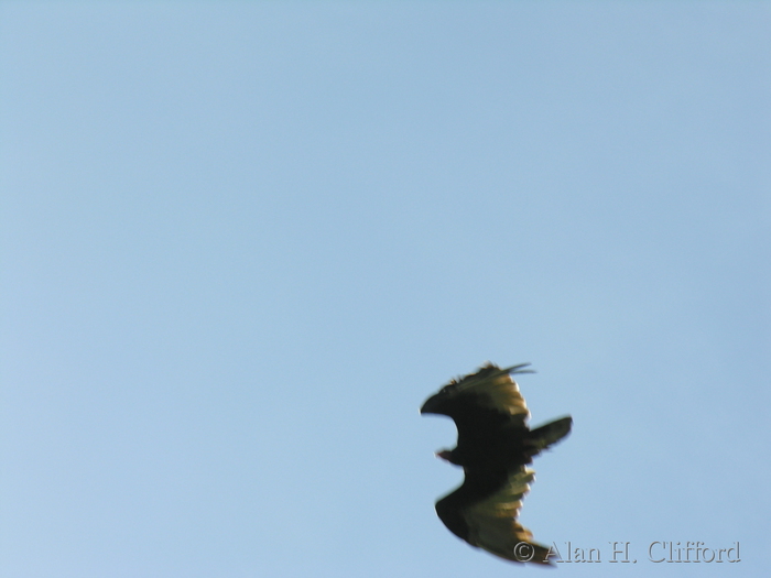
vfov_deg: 4.9
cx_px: 386
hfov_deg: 6.6
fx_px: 6726
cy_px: 289
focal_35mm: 302
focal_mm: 77
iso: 50
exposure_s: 1/217
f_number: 6.2
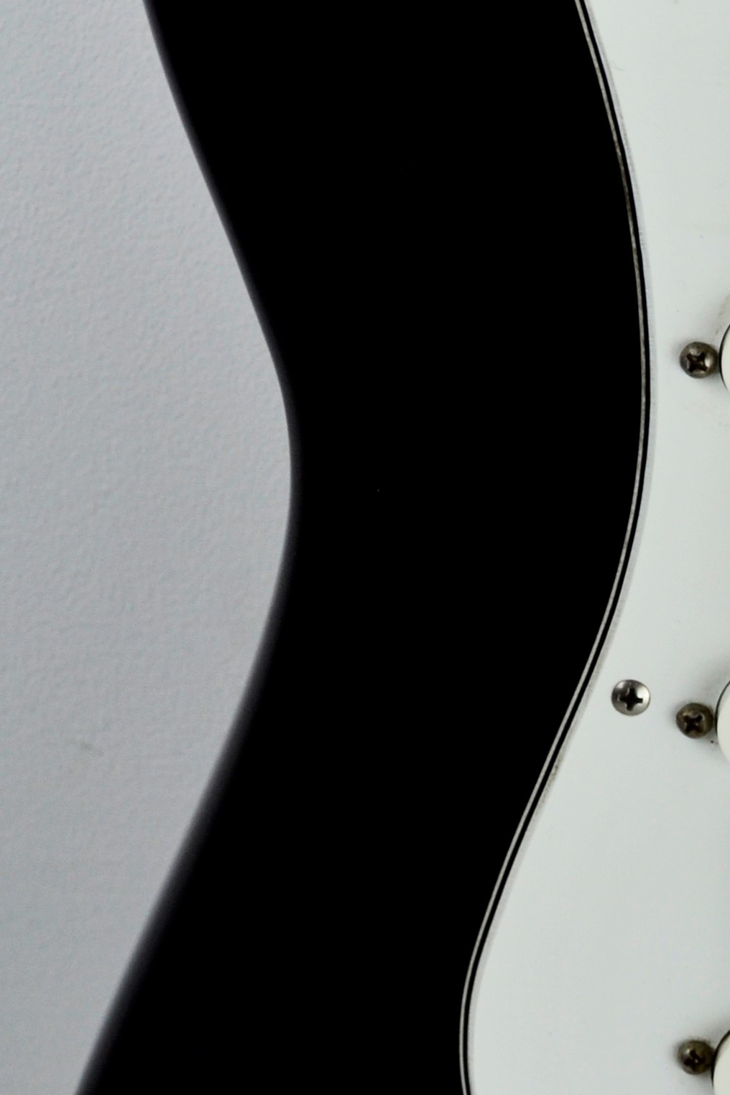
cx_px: 915
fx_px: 4138
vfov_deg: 15.1
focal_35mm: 136
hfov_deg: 9.9
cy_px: 597
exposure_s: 1/160
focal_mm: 30
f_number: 4.5
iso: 200
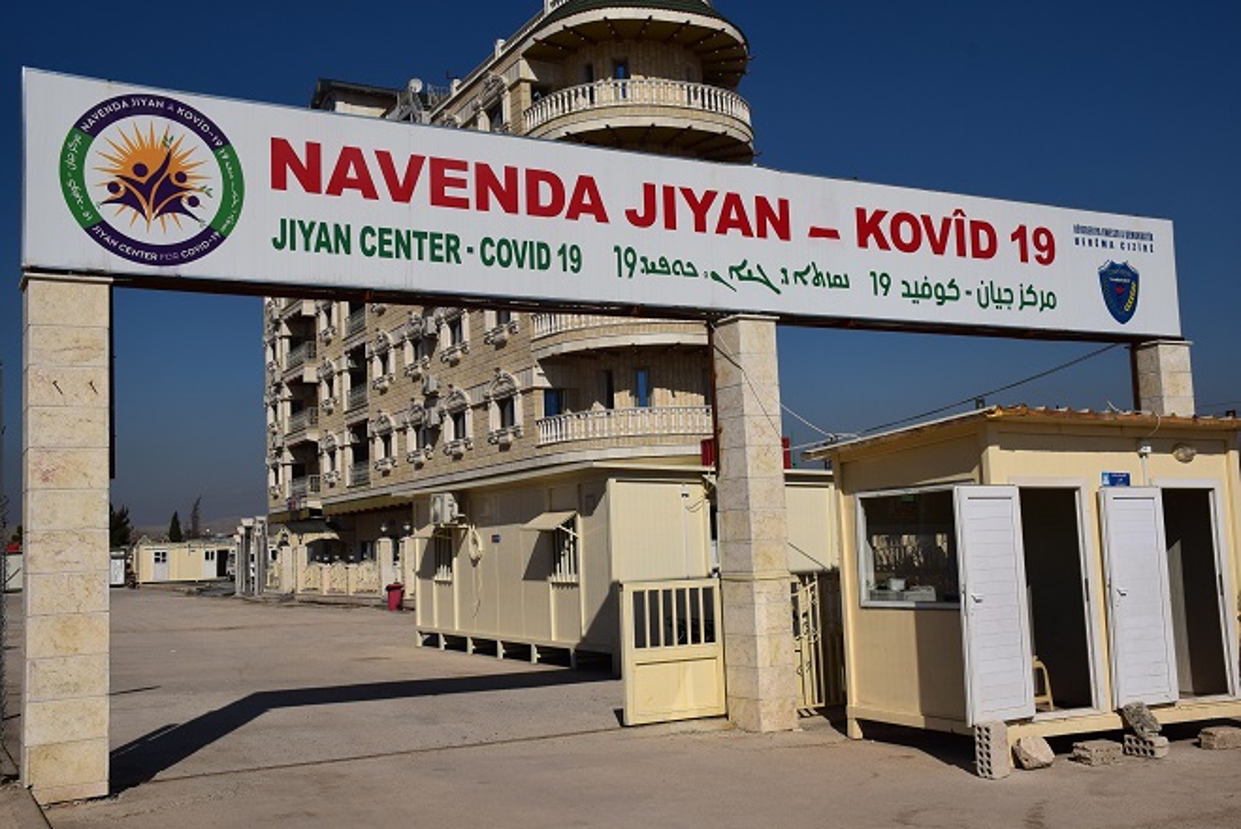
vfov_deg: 36.9
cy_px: 414
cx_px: 620
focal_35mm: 36
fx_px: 1241
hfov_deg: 53.1
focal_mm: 24
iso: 200
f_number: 13
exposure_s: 1/1000
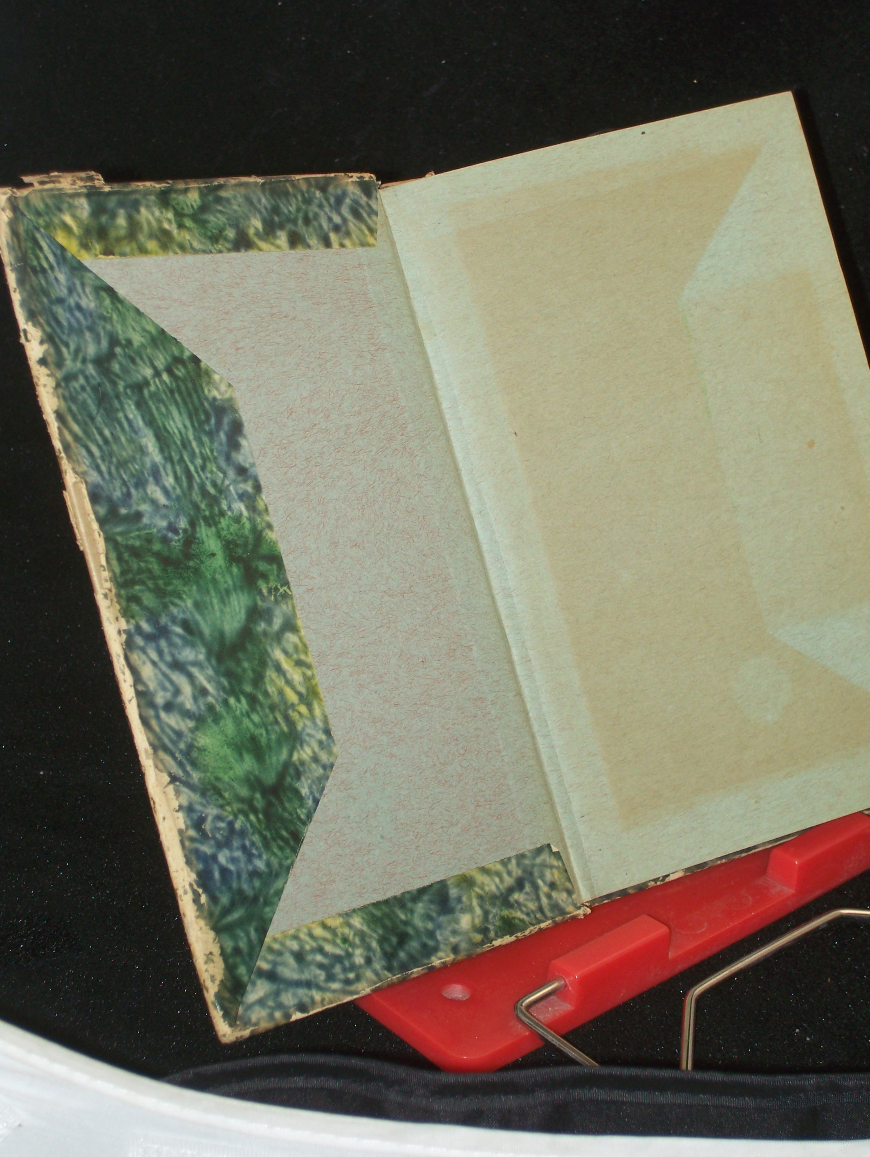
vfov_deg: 23.8
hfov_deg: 18.0
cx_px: 435
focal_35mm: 82
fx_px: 2745
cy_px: 578
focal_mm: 13.6
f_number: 4
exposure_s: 1/80
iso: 80
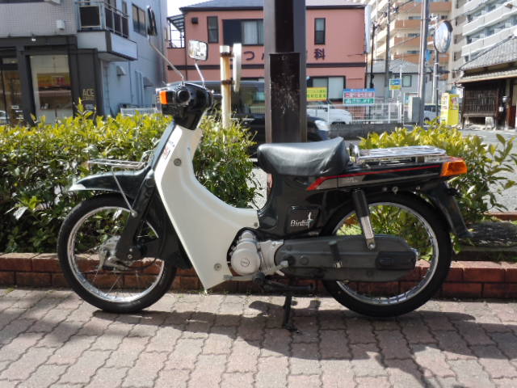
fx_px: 418
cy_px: 194
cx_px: 258
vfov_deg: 49.7
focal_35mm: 28
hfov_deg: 63.4
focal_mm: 5
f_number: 3.7
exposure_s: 1/200
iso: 100
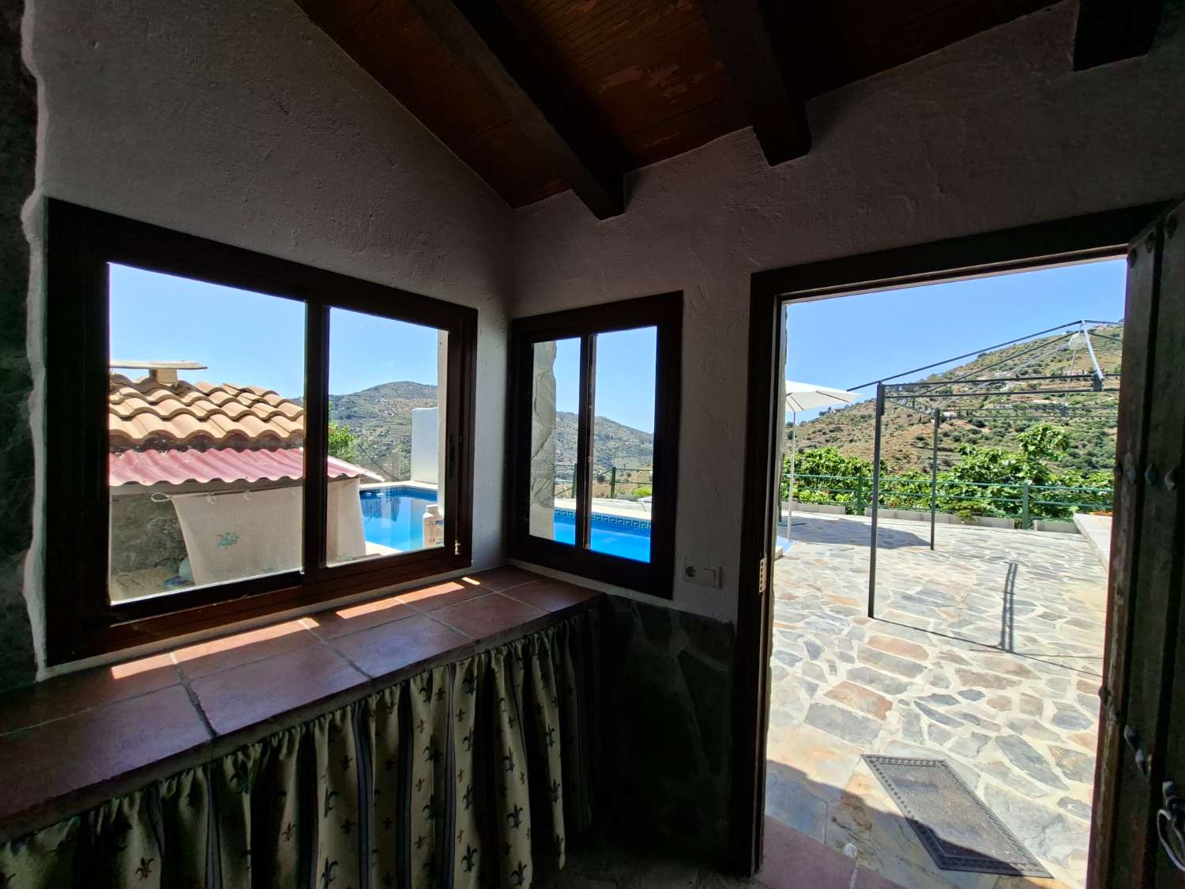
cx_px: 592
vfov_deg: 89.9
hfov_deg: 106.2
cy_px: 444
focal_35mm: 13
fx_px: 445
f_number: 2.2
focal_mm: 1.74
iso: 40
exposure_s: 1/872
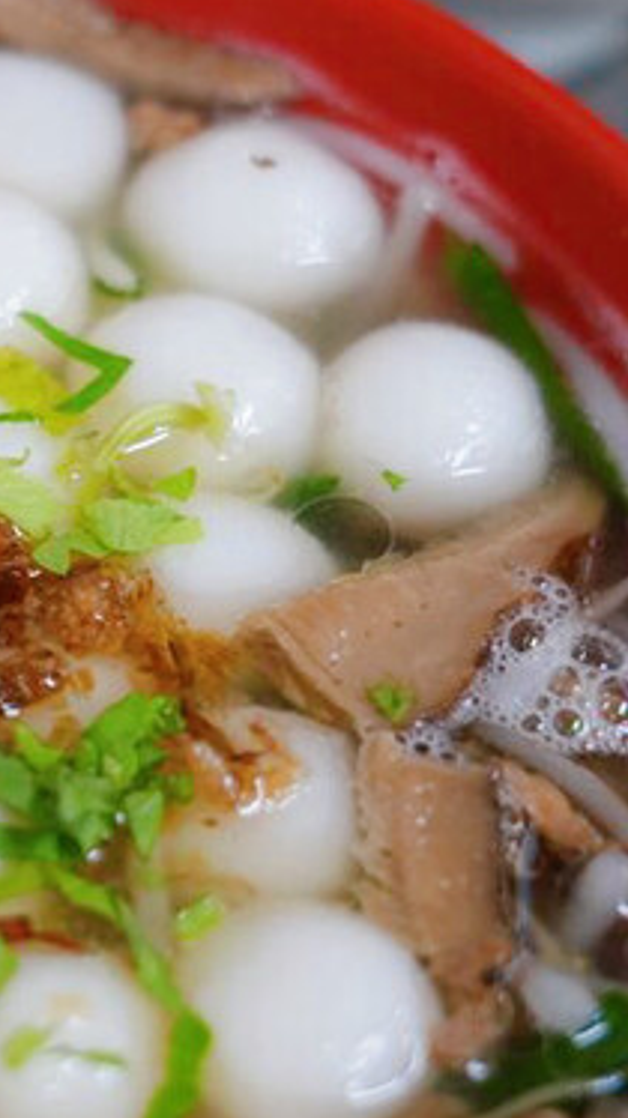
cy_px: 756
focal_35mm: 112
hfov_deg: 10.6
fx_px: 3320
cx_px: -203
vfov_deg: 19.1
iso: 1250
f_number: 4
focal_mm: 47
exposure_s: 1/50
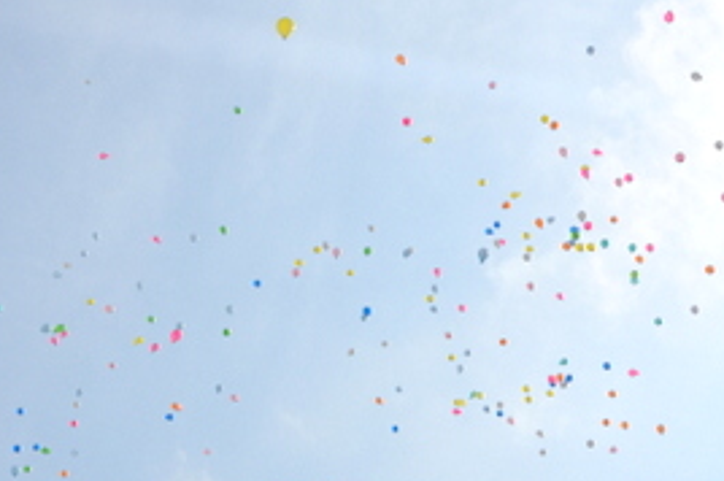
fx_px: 1886
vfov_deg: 14.4
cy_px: 428
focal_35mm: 94
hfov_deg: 21.6
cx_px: 219
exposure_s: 1/4000
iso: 250
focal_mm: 35
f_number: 7.1
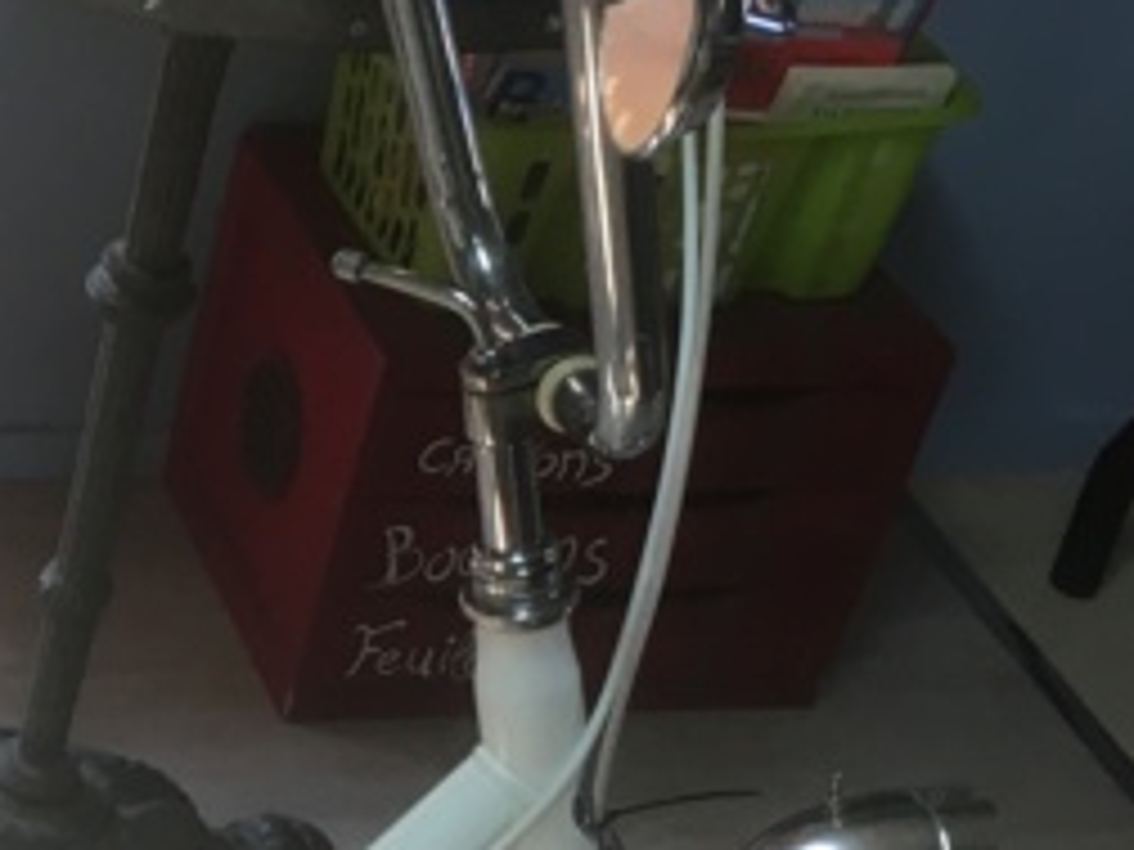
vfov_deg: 16.0
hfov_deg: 19.5
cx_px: -382
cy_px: 661
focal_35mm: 92
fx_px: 3014
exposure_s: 1/33
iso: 40
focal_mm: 4.15
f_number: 2.2
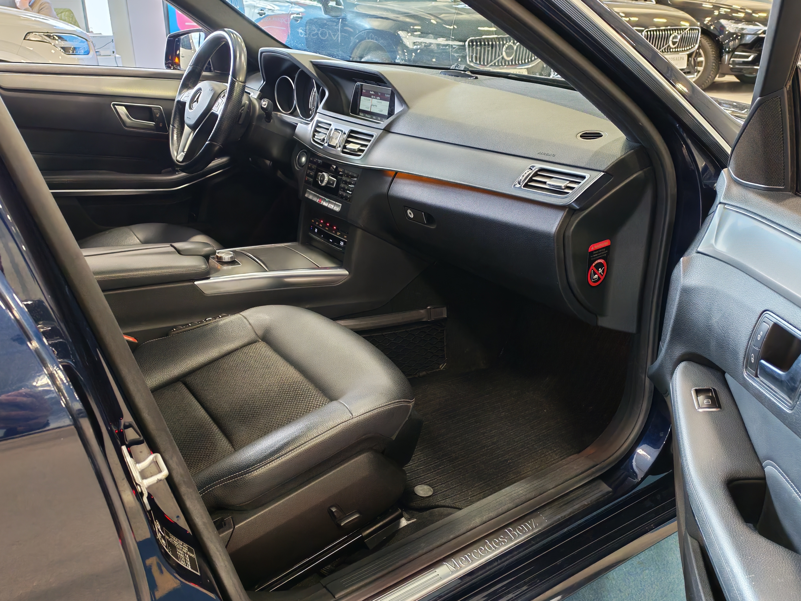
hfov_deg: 58.4
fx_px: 717
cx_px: 400
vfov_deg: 45.4
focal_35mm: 31
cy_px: 300
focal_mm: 6.12
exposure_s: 1/100
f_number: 1.9
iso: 800
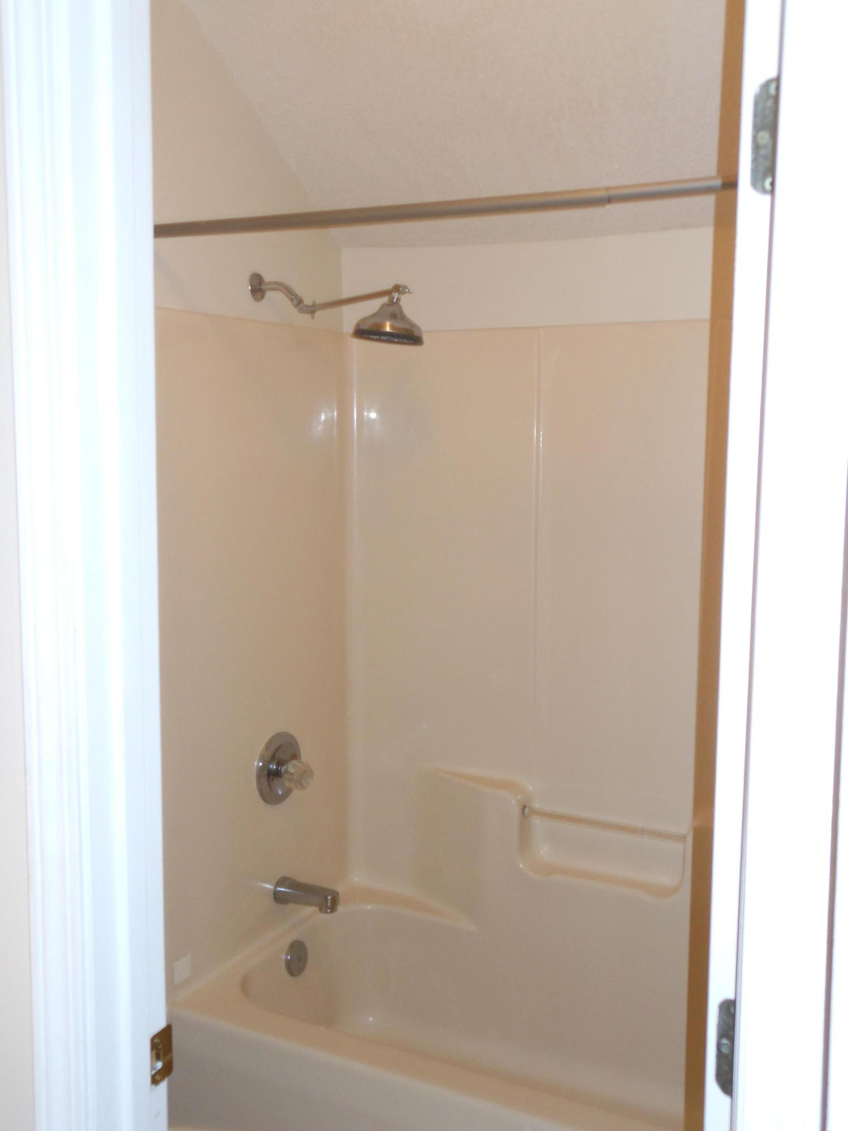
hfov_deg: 37.7
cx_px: 424
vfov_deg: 49.0
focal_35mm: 38
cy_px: 566
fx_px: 1241
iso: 200
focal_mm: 6.8
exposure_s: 1/30
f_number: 3.6
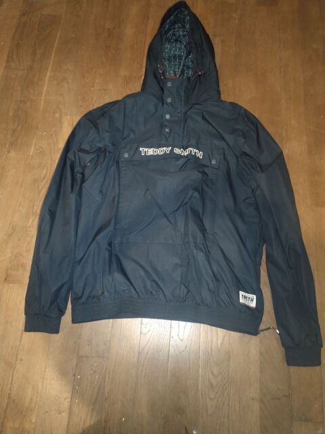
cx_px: 162
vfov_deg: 67.3
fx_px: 325
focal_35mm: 26
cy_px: 217
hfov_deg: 53.1
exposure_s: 1/12.5
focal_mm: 4.75
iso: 2611
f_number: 1.8
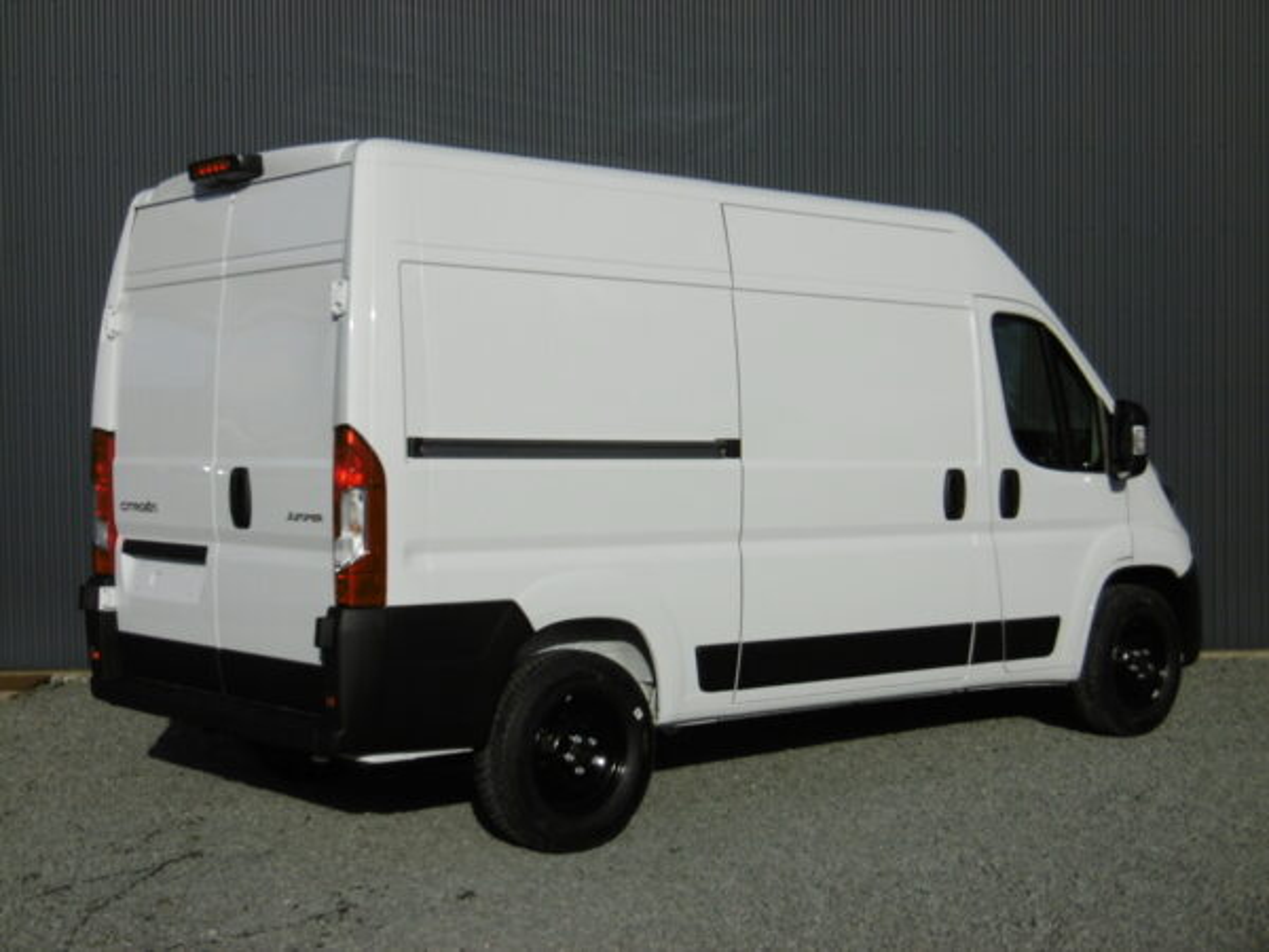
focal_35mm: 51
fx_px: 1870
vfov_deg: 28.6
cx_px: 634
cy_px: 476
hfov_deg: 37.5
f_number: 10.1
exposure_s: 1/400
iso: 100
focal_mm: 9.2
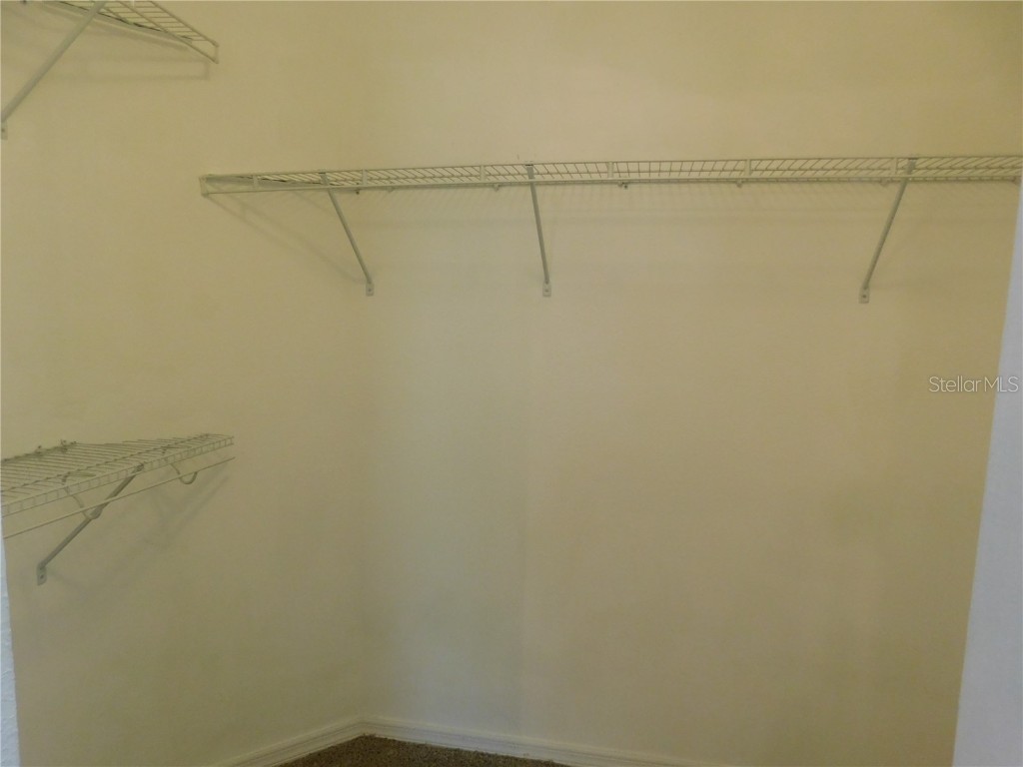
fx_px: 680
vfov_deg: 58.9
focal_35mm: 23
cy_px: 384
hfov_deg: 73.9
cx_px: 512
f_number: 3
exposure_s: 1/30
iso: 320
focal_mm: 4
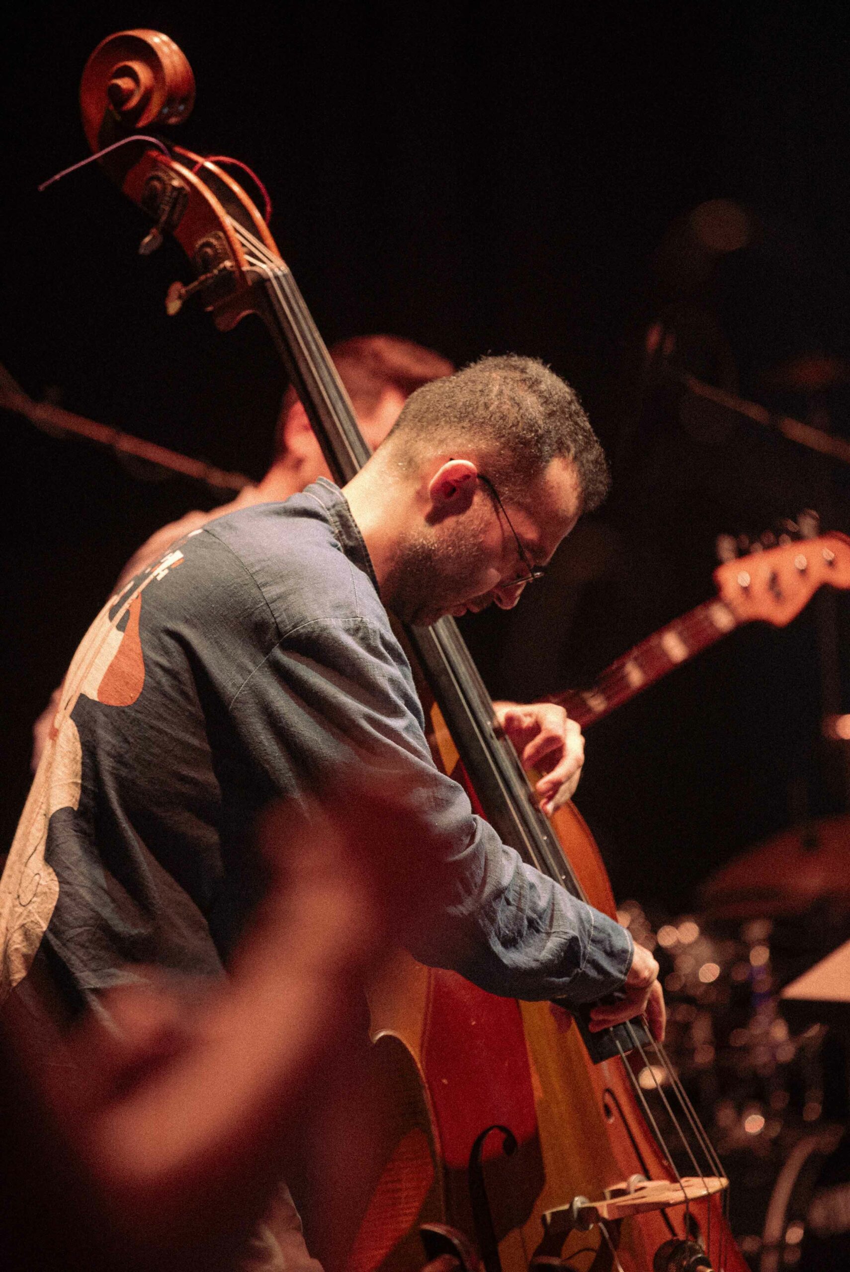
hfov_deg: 6.9
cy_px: 636
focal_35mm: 200
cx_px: 425
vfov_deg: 10.3
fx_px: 7073
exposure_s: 1/50
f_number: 3.2
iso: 2500
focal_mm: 200
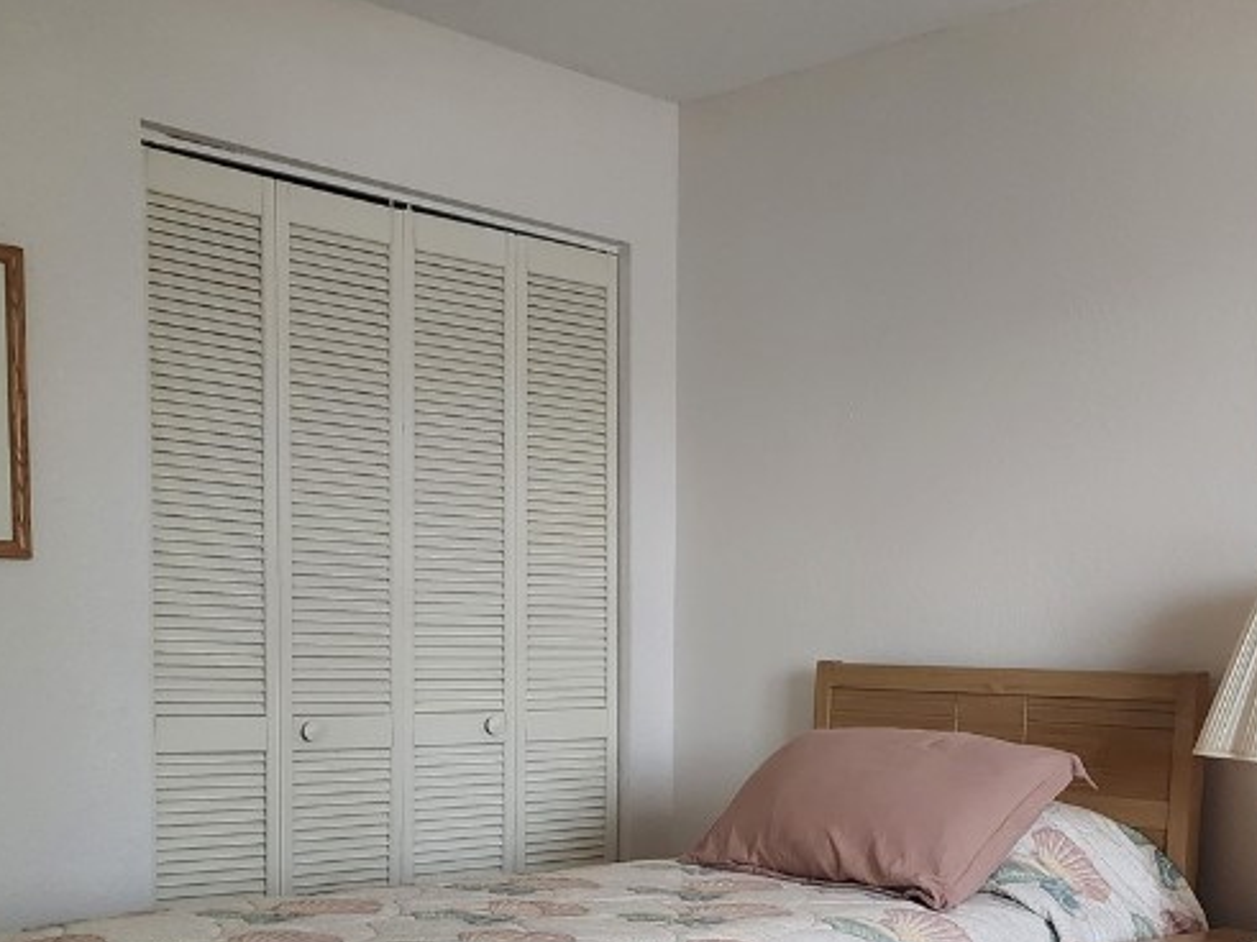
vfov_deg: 29.5
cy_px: 770
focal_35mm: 48
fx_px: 1743
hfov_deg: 39.1
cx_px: 865
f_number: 1.8
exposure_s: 1/40
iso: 640
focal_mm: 6.4
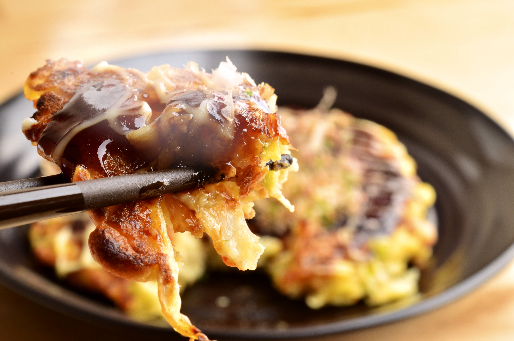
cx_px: 257
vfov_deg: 15.1
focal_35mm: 90
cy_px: 170
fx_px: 1282
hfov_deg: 22.7
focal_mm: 60
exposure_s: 1/125
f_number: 19
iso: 100
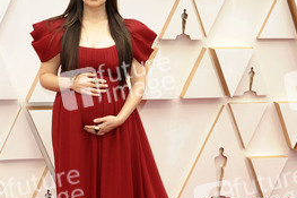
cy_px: 140
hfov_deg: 27.7
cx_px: 150
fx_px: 602
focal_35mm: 73
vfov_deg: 18.6
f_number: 7.1
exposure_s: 1/200
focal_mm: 48
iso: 800
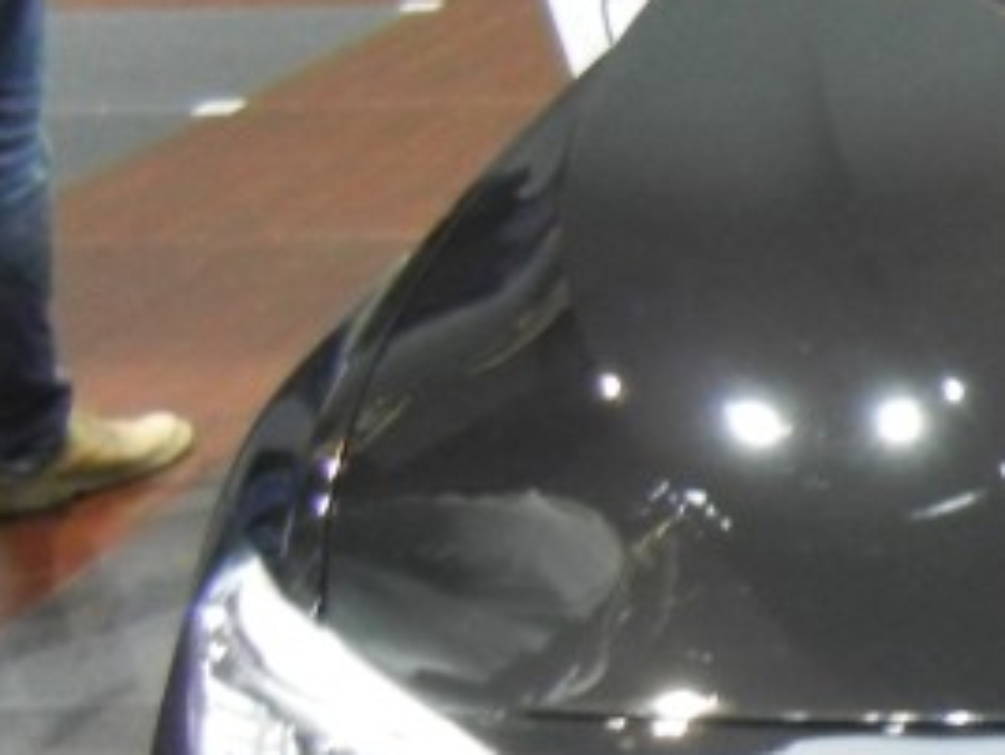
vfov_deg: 12.9
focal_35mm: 114
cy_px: 677
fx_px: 3311
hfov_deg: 14.7
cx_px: 1894
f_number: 3.5
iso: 200
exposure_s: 1/5.4
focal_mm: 5.4
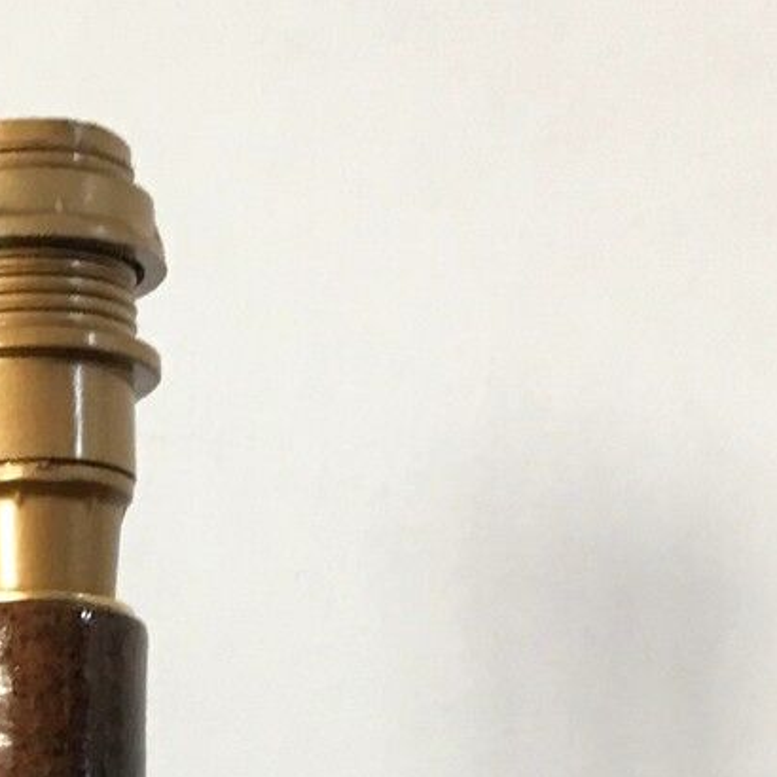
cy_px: 1437
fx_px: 3174
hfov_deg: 13.8
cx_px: 2
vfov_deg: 12.6
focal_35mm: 125
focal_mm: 4.15
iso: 125
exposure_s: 1/33
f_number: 2.2
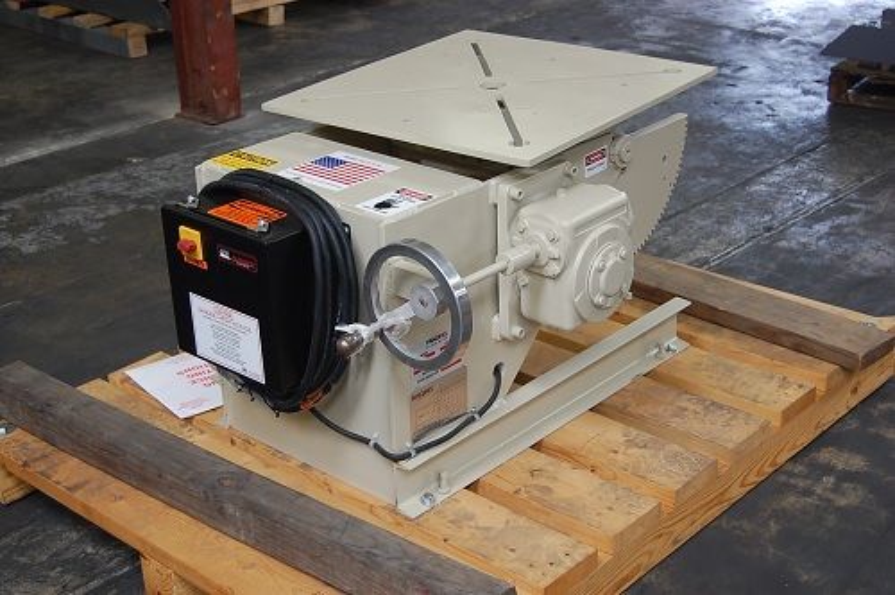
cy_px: 298
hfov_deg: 35.1
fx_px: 1415
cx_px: 448
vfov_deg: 23.7
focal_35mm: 57
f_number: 4.8
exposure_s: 1/80
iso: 400
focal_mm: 38
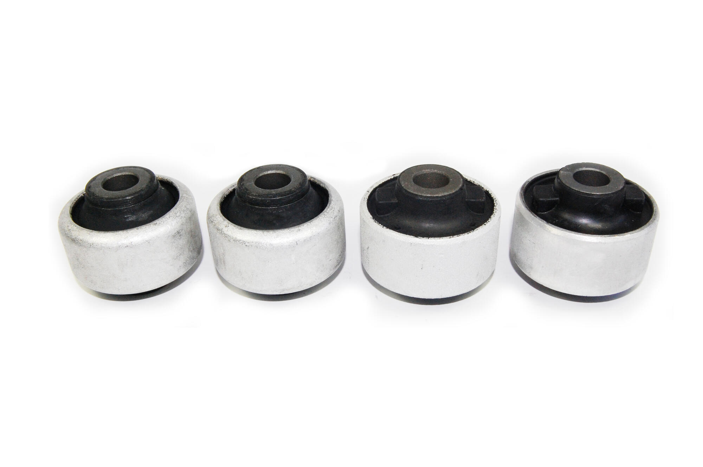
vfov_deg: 36.8
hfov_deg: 53.2
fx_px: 702
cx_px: 352
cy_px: 234
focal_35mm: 36
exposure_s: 1/100
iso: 800
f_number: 16
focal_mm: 24
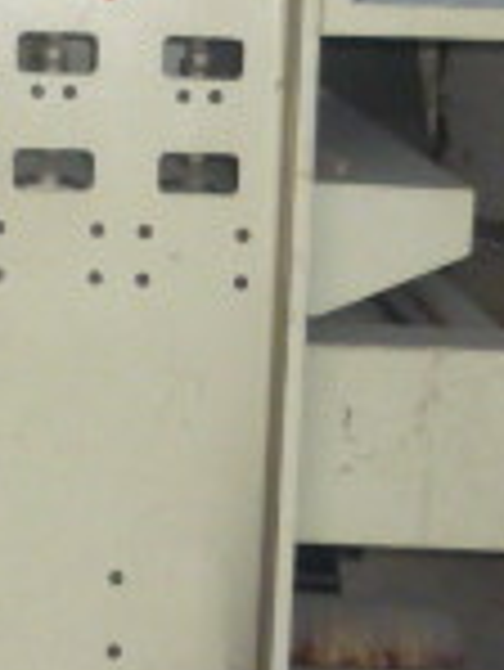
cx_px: -112
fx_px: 2753
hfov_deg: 10.3
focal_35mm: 142
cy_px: 202
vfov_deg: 13.9
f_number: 2.8
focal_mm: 5.5
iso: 320
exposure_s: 1/30
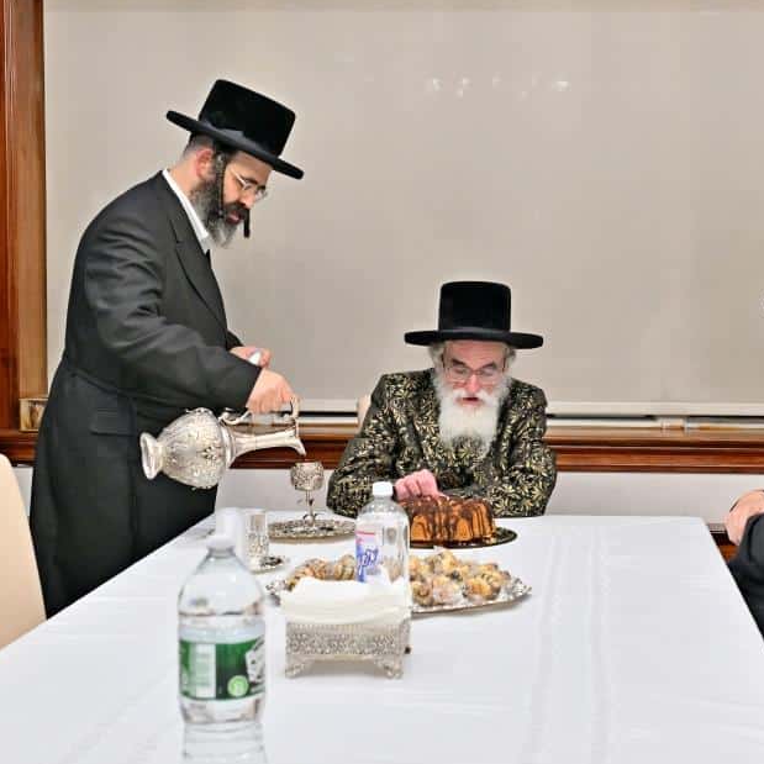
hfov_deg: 28.9
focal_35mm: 59
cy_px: 374
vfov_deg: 29.1
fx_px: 1473
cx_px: 512
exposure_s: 1/125
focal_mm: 28.5
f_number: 4
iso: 500
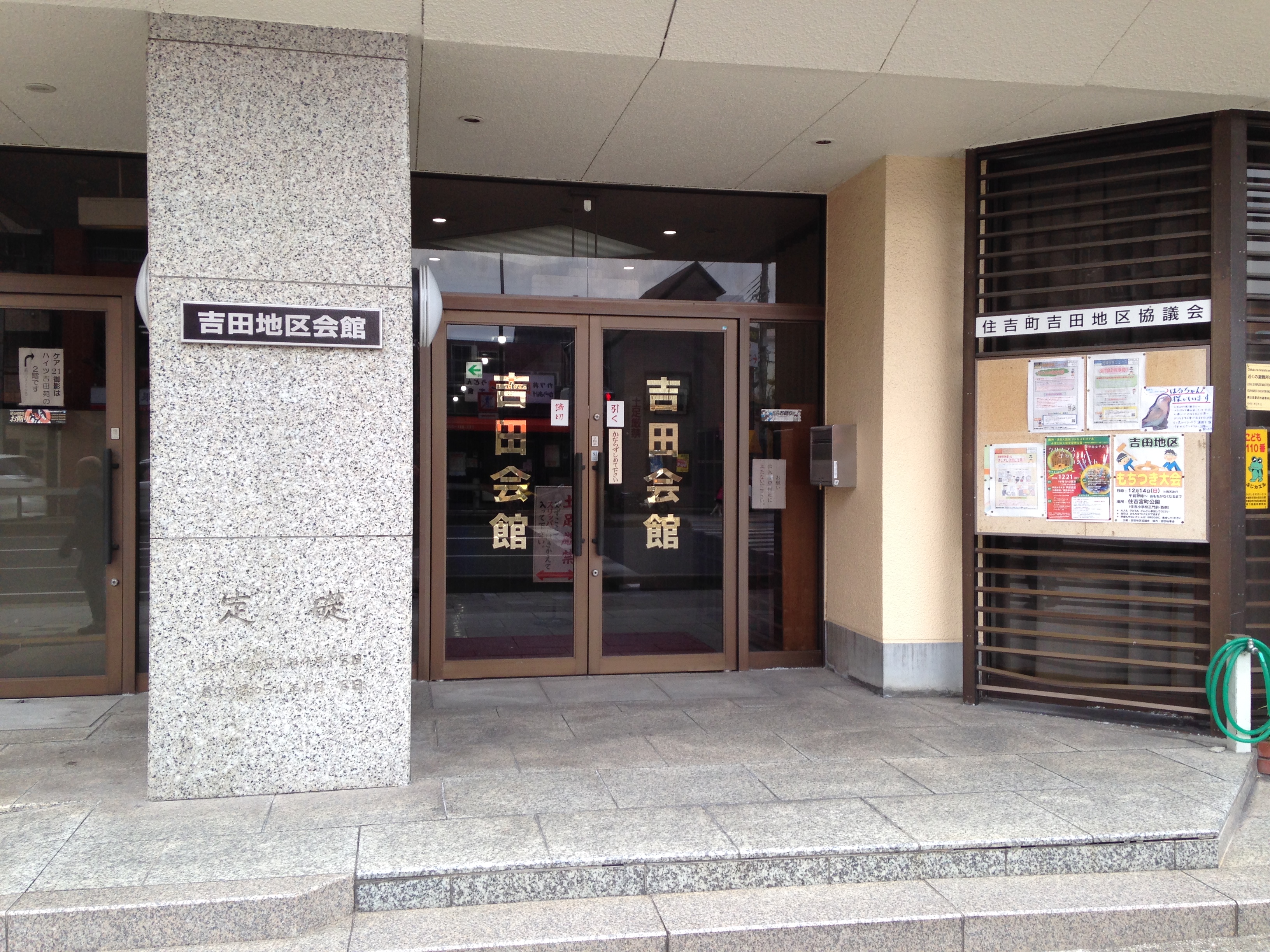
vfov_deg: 42.9
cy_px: 476
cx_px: 635
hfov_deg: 55.4
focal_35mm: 33
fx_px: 1211
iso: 50
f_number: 2.4
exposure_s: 1/120
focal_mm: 4.12
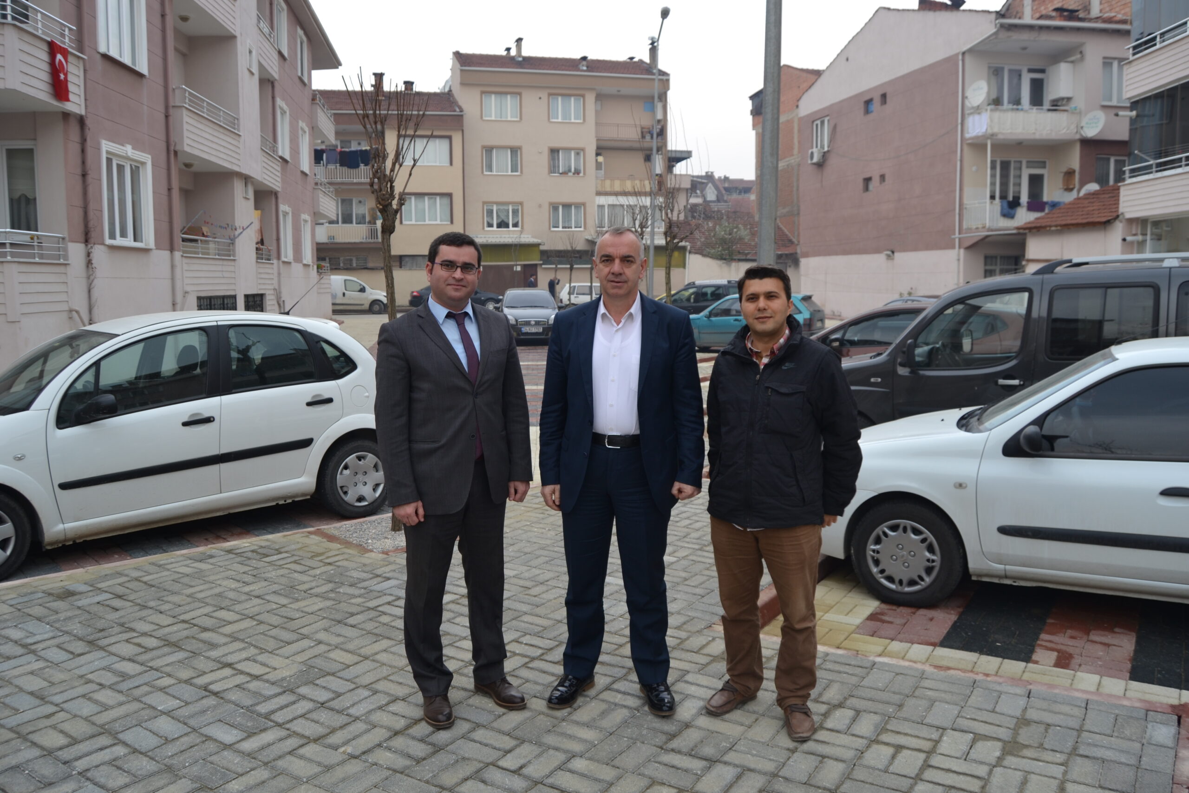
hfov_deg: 67.4
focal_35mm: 27
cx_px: 594
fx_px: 892
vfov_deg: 47.9
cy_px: 396
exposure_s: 1/125
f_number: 5.6
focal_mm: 18
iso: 100
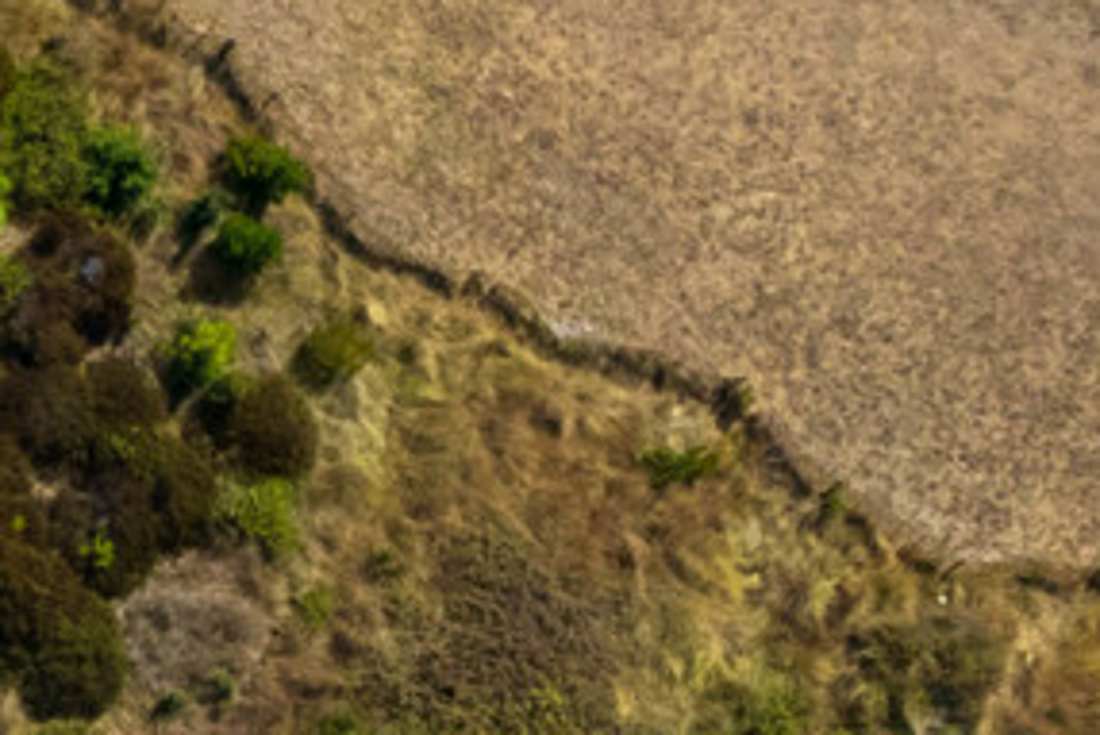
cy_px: 1520
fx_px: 3760
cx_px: -1908
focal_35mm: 123
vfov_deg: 10.2
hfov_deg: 11.8
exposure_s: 1/2500
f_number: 2.8
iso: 100
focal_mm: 8.4
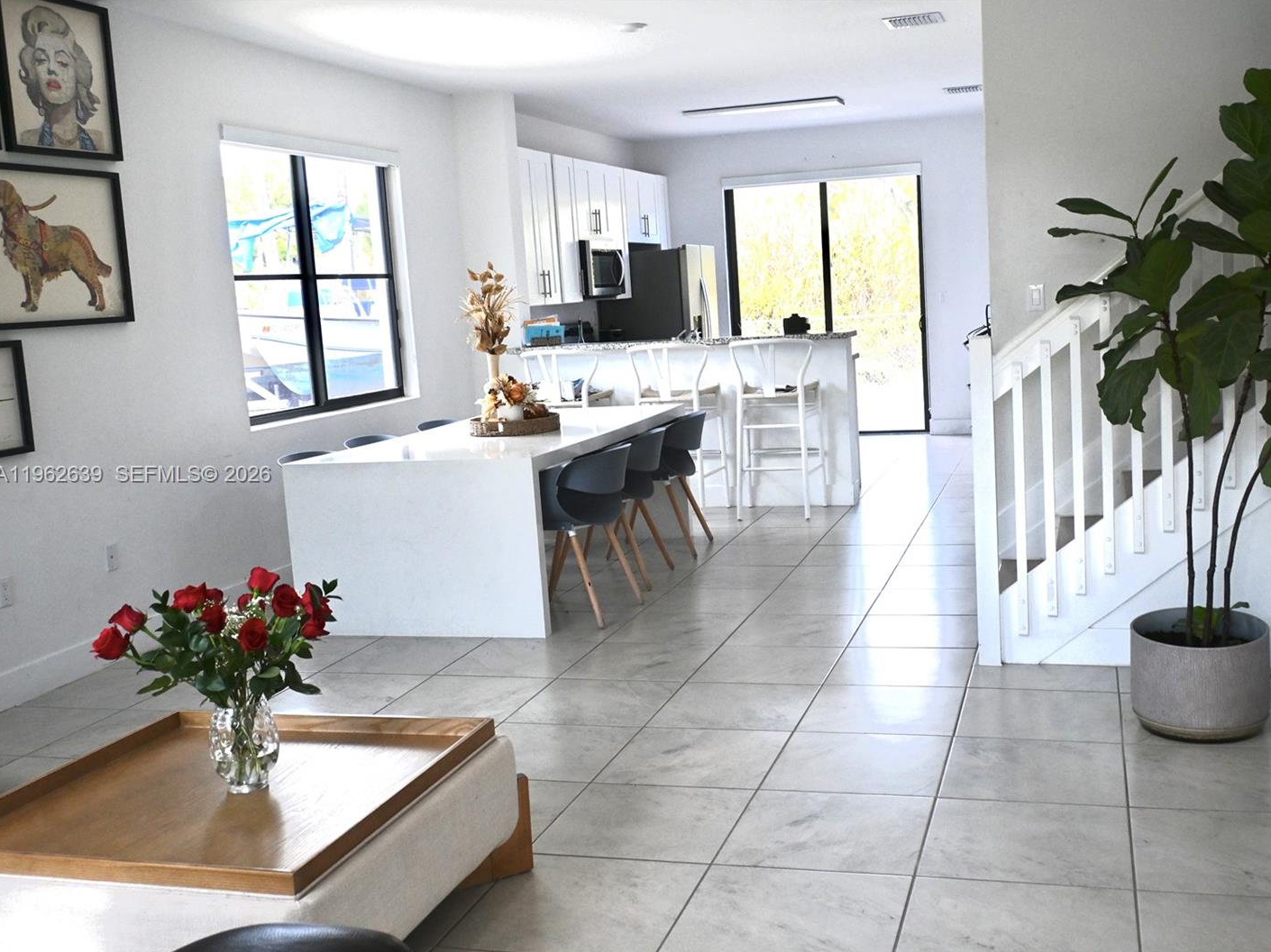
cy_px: 476
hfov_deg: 50.3
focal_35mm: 37
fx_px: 1352
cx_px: 711
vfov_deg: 38.8
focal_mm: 22.5
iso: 720
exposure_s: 1/250
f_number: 5.6
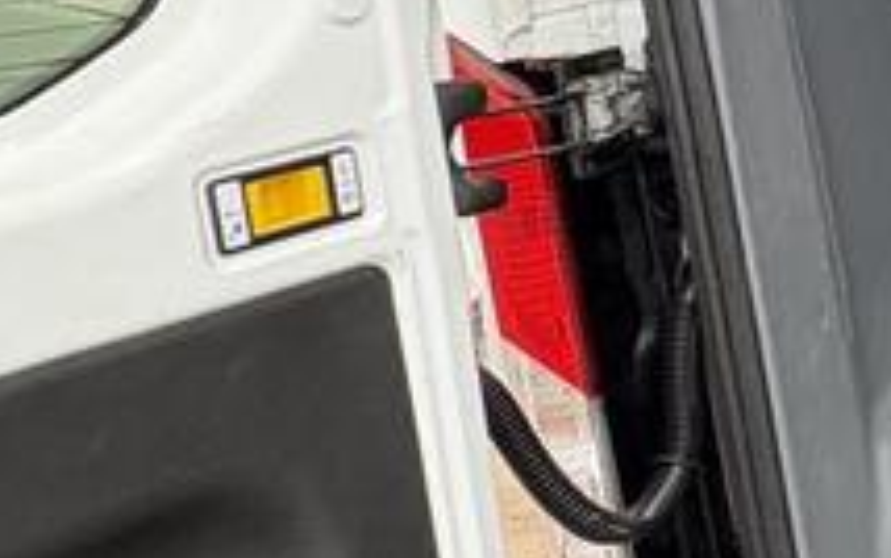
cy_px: -17
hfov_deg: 21.7
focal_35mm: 62
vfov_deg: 20.2
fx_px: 1506
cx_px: 1586
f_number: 2.2
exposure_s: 1/76
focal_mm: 2.22
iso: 250
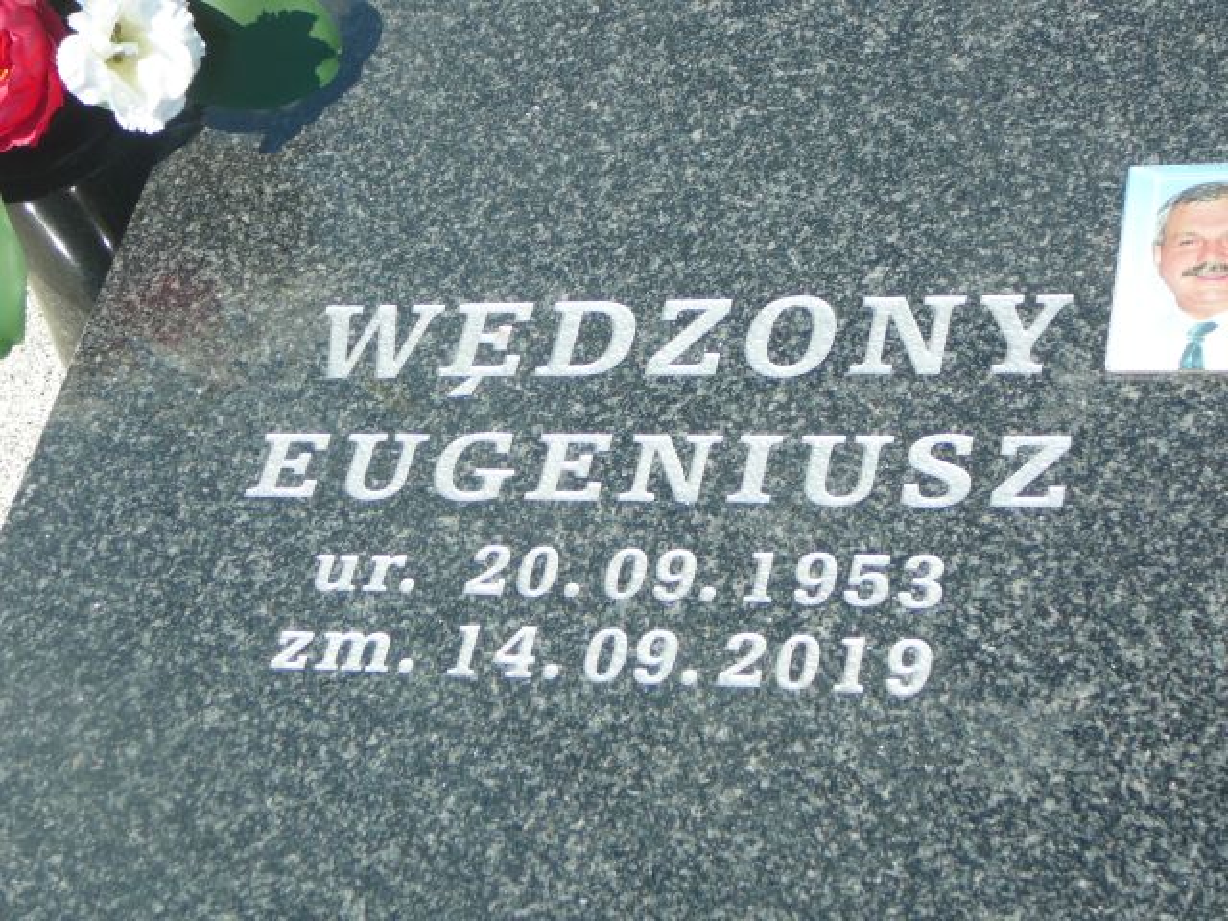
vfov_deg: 20.7
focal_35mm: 71
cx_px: 614
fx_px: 2519
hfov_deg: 27.4
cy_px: 460
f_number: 3.7
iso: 80
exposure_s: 1/500
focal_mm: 10.5
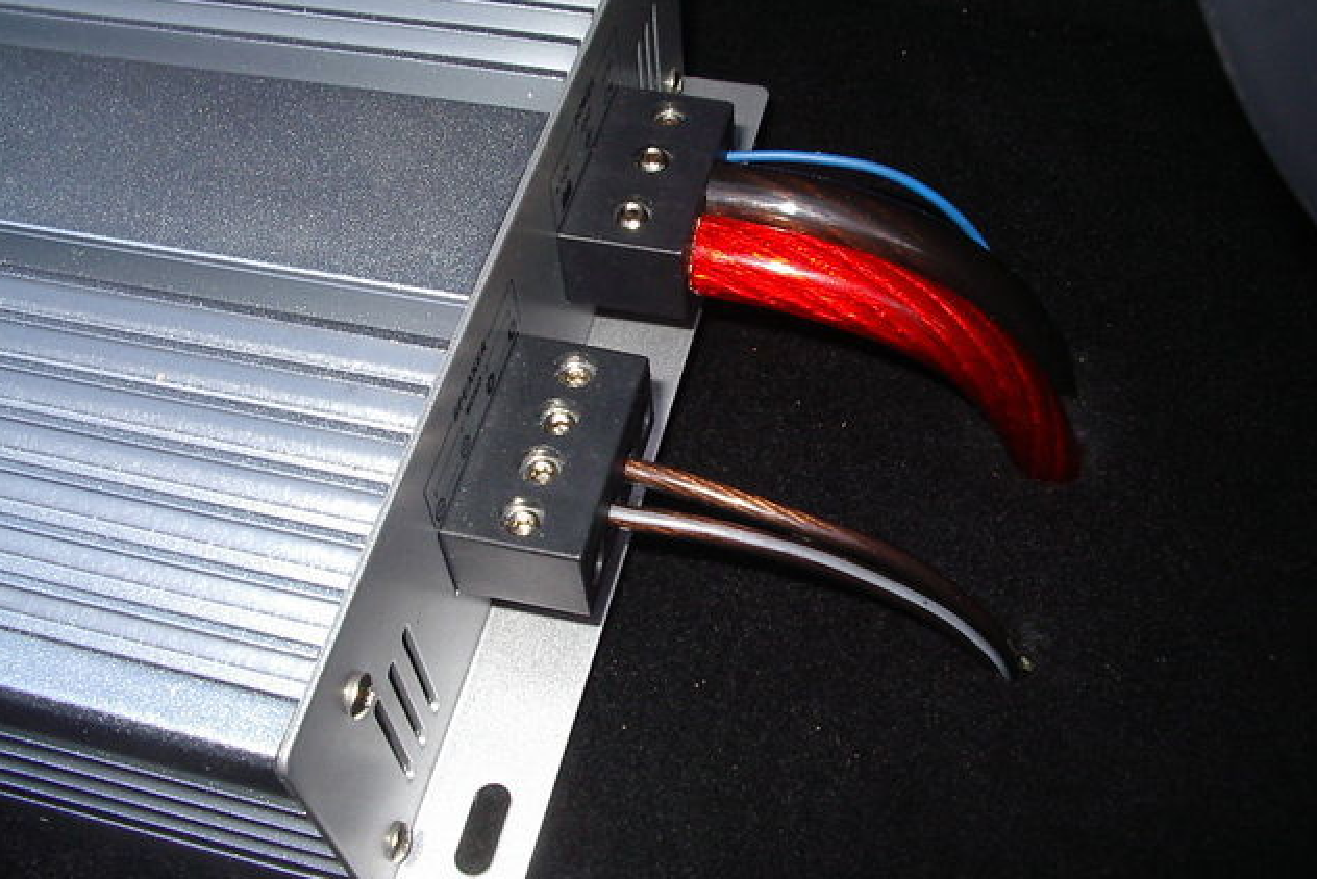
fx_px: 1464
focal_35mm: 40
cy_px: 412
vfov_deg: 33.4
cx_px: 656
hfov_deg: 48.4
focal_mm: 5.8
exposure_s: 1/60
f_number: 4.8
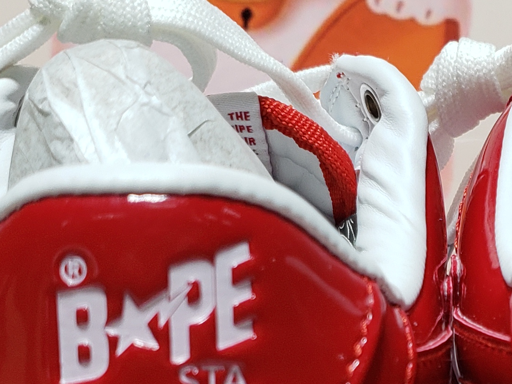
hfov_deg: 20.1
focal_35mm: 96
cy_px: 477
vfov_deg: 14.8
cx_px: 431
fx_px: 1420
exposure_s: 1/443
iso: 50
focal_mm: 4.3
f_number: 1.5
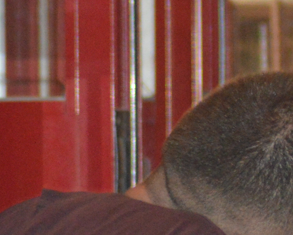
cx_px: 542
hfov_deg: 1.4
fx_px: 11585
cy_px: 87
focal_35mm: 1336
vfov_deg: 1.2
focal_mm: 180
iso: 2000
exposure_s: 1/60
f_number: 4.8
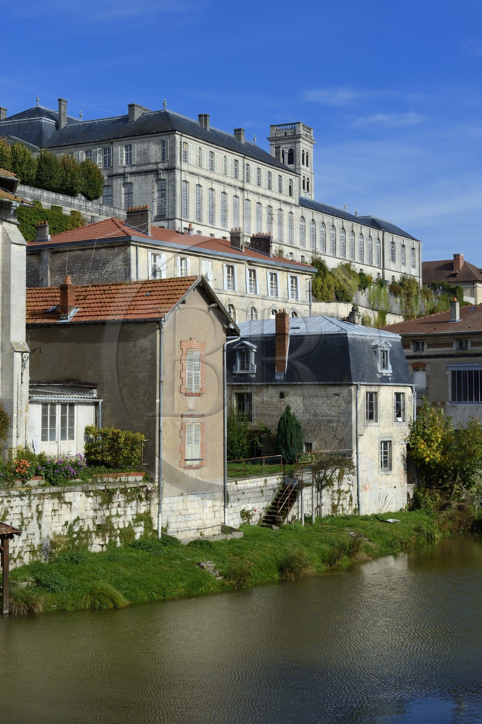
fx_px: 1165
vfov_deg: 34.5
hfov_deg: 23.4
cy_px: 362
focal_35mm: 58
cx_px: 241
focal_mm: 58
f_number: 14
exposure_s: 1/250
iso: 200
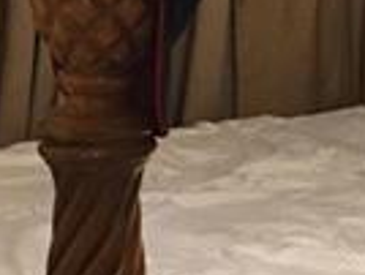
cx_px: 577
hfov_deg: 10.9
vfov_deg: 8.5
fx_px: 1827
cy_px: -68
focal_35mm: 173
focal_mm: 4.15
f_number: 2.2
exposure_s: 1/30
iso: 125
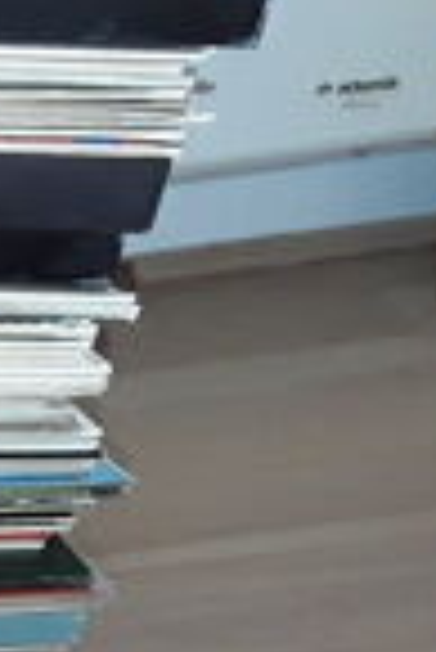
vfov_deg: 21.3
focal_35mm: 93
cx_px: -503
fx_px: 1685
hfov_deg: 12.5
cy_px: 607
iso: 160
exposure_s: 1/33
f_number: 1.9
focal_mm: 2.91
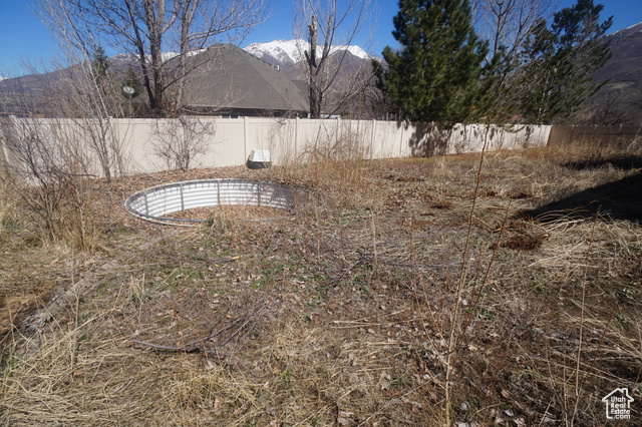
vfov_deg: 53.1
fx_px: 428
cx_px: 321
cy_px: 214
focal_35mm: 24
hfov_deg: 73.8
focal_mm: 16
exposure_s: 1/100
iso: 100
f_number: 14
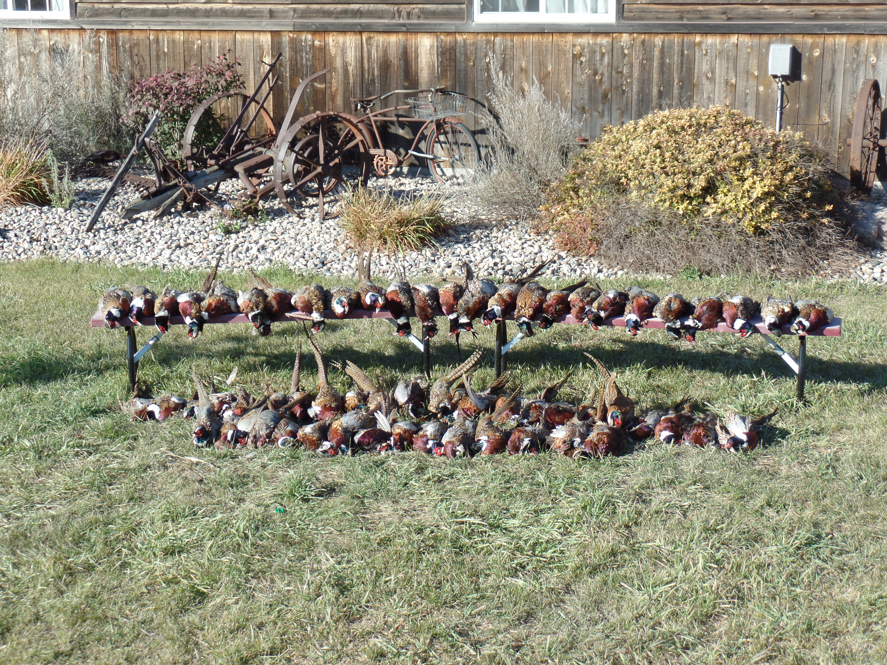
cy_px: 332
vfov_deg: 22.9
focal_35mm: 64
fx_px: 1640
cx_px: 444
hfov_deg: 30.3
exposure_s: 1/350
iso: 80
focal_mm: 11.4
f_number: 3.6
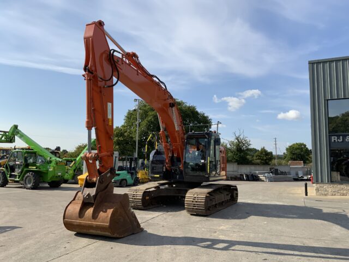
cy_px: 131
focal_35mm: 29
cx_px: 174
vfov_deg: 48.2
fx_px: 292
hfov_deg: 61.7
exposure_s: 1/2538
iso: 16
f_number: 1.8
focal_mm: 3
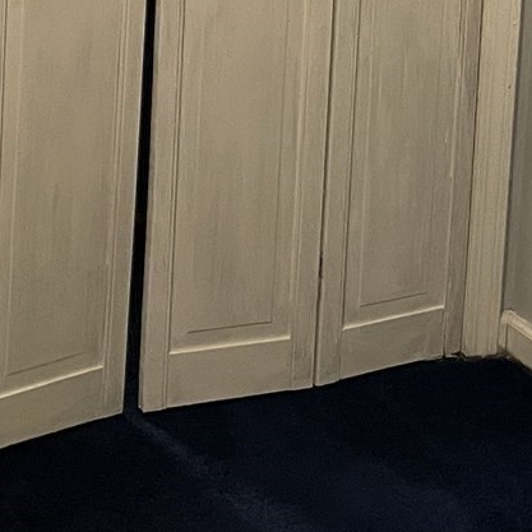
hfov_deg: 15.2
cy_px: -147
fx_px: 1965
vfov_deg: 14.8
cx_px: 523
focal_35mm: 113
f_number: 1.6
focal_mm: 4.2
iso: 400
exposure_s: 1/60
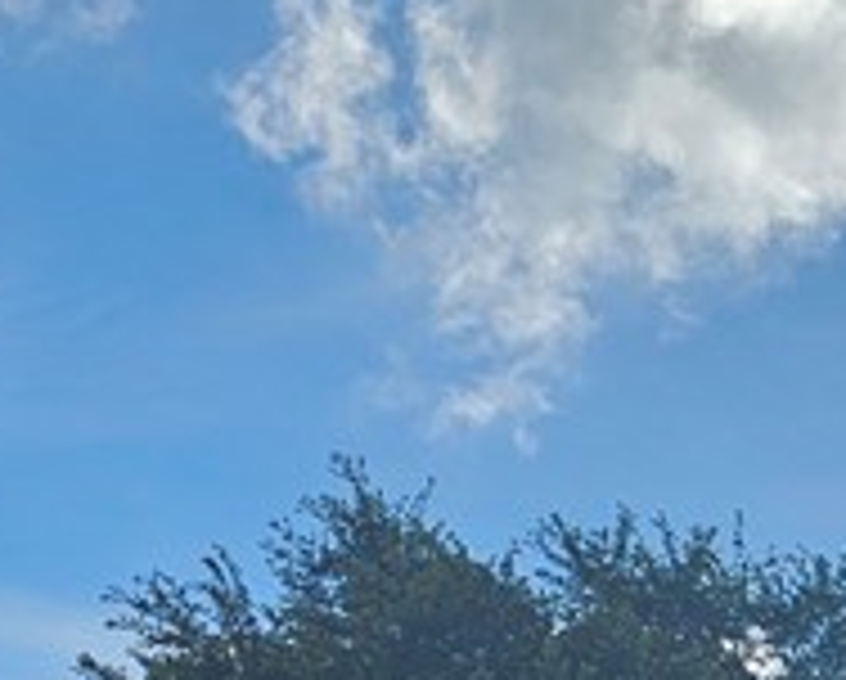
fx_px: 3059
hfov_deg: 13.6
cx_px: 1660
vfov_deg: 11.4
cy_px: 1365
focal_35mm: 122
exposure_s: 1/1493
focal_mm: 6.3
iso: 10
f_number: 1.7
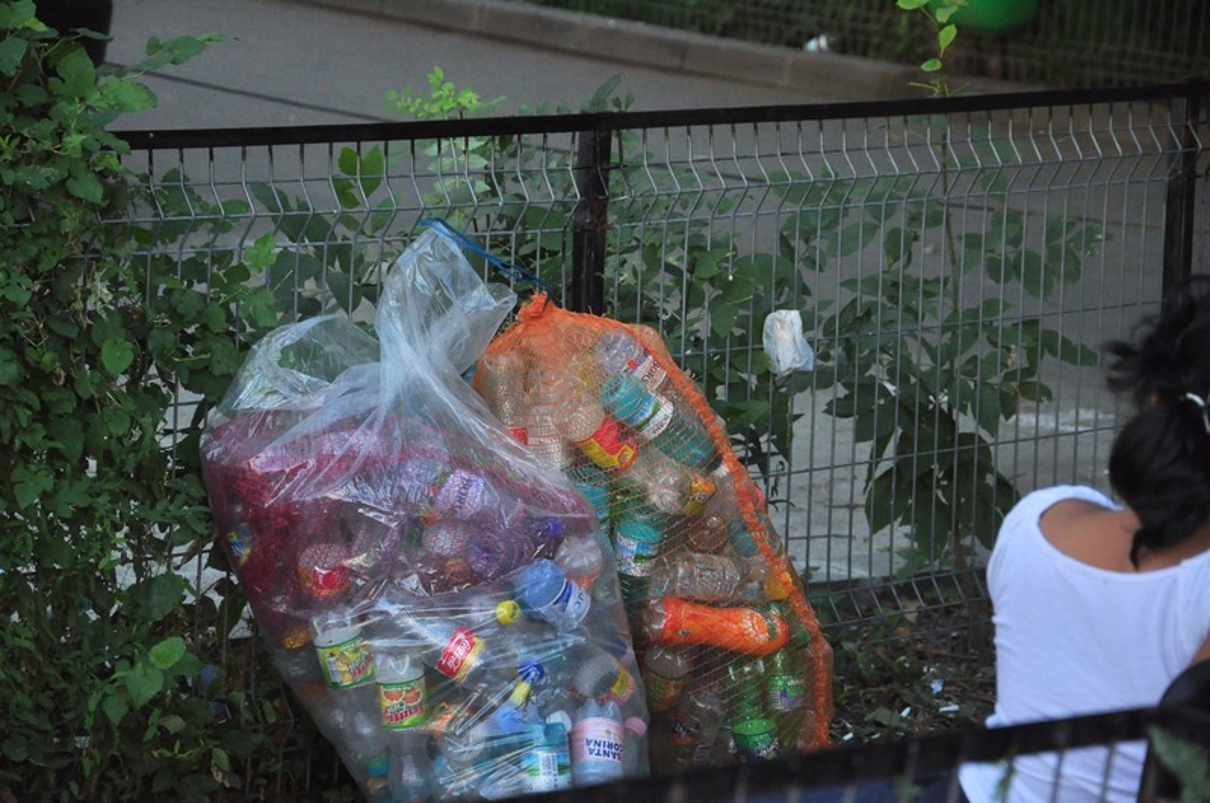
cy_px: 402
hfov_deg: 14.9
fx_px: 4632
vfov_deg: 9.9
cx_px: 605
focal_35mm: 138
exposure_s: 1/1250
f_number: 5.6
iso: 1250
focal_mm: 92
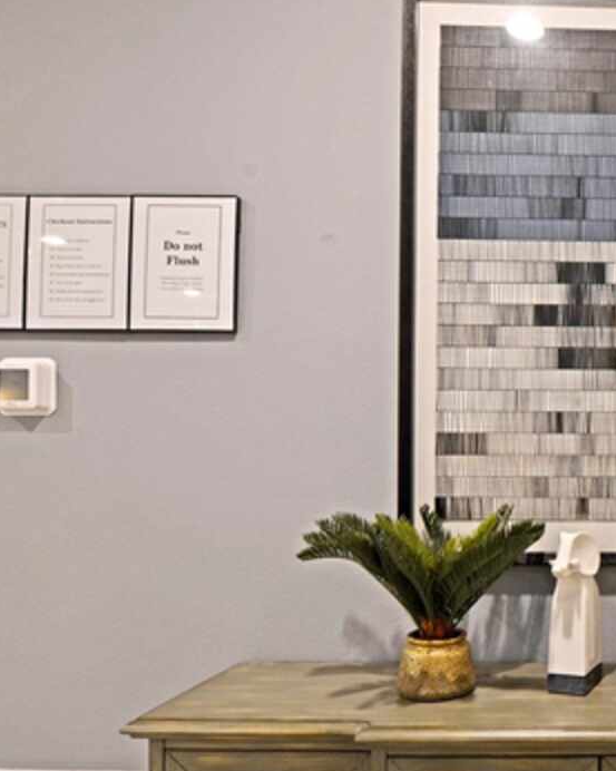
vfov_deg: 65.6
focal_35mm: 26
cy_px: 449
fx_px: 593
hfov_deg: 45.9
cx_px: 620
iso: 200
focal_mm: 10
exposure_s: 1/13
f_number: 4.5
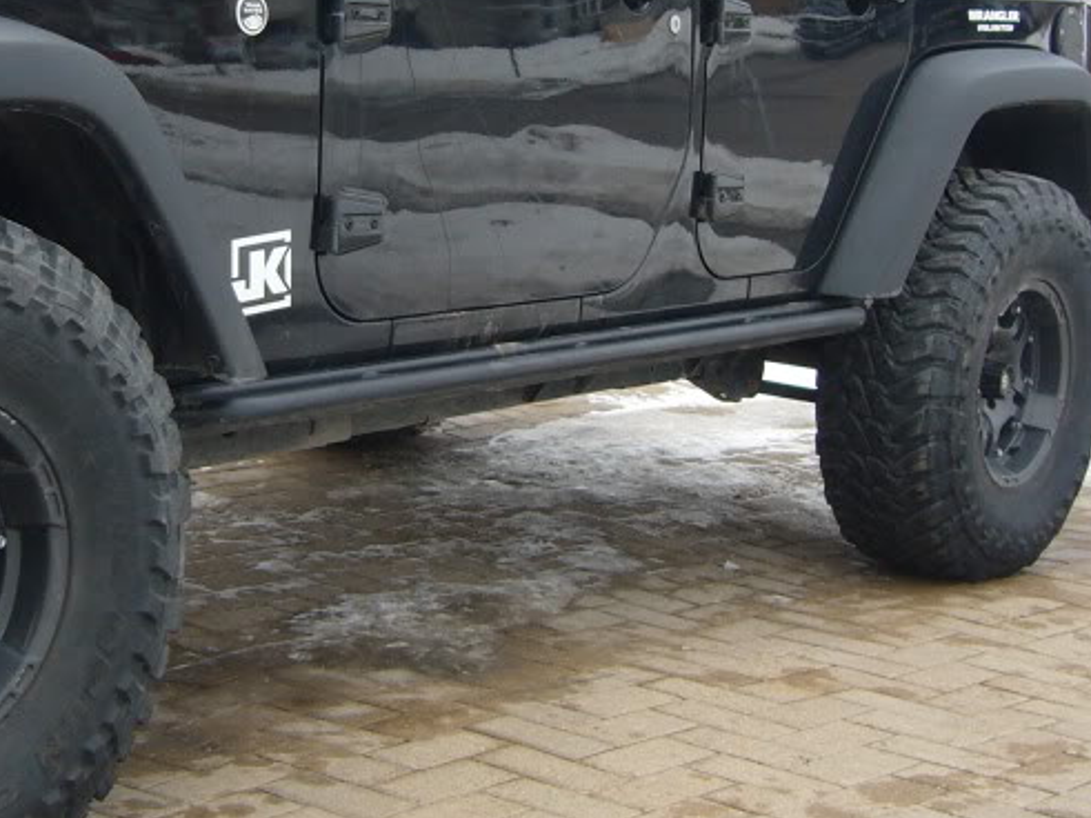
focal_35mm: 73
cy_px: 167
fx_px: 2300
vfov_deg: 19.9
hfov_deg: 26.5
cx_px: 344
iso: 80
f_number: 2.8
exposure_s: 1/200
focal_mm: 5.8
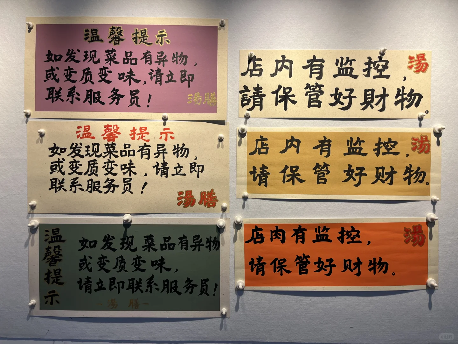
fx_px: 344
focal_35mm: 26
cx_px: 229
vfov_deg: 53.1
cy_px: 172
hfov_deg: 67.3
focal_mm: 5.1
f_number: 1.6
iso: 50
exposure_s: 1/388
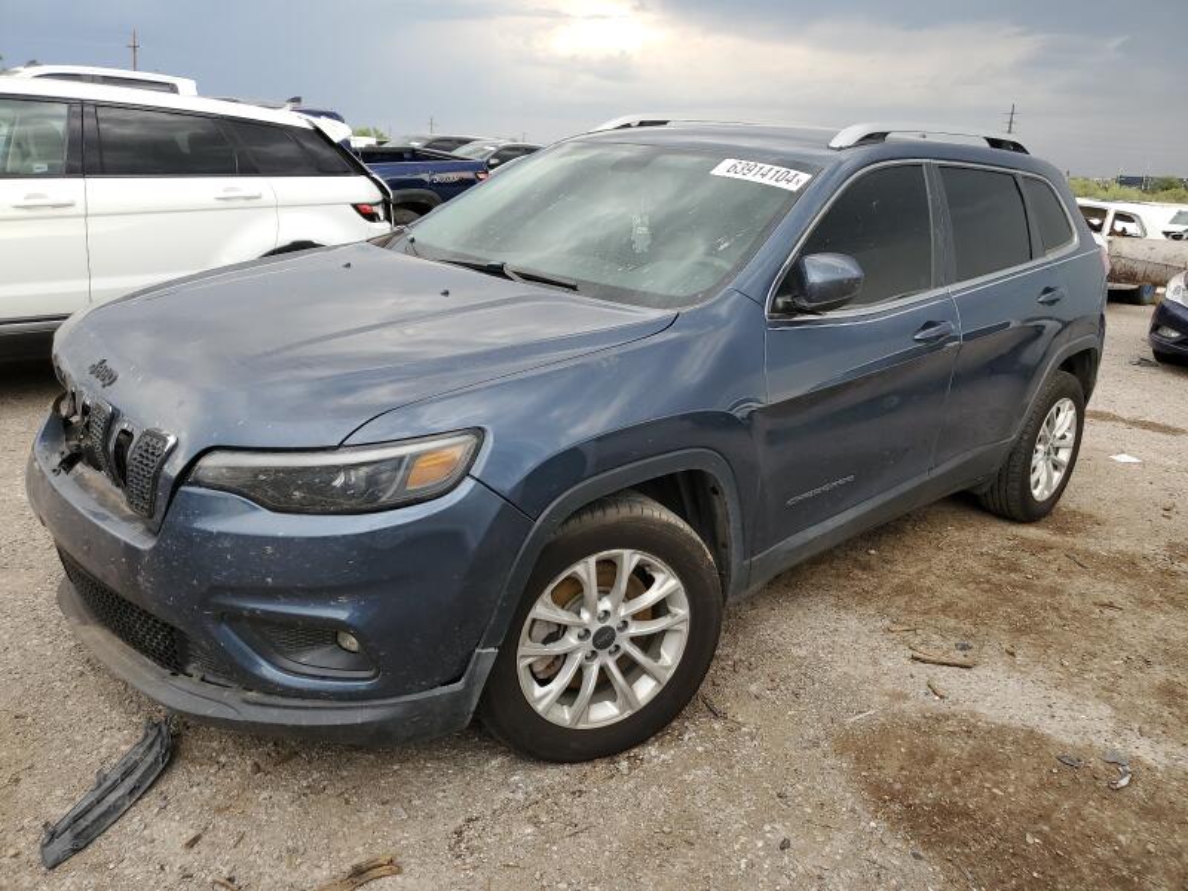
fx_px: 892
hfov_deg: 67.3
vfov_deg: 53.1
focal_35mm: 26
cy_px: 446
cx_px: 594
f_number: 1.5
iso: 50
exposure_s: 1/370
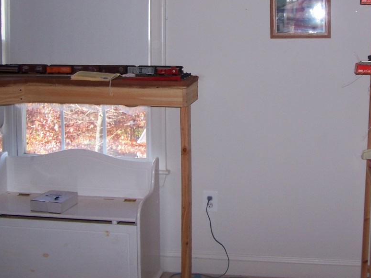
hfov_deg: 32.4
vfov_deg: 24.5
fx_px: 632
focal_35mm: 59
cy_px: 66
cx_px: 249
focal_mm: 6.3
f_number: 2.8
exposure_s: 1/60
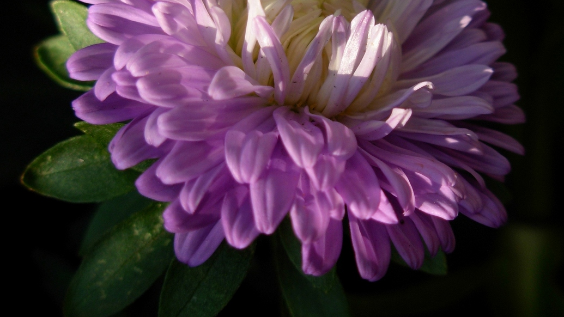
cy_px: 90
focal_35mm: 48
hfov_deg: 42.8
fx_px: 718
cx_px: 313
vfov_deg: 24.7
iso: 79
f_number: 2.9
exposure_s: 1/395
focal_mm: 6.3
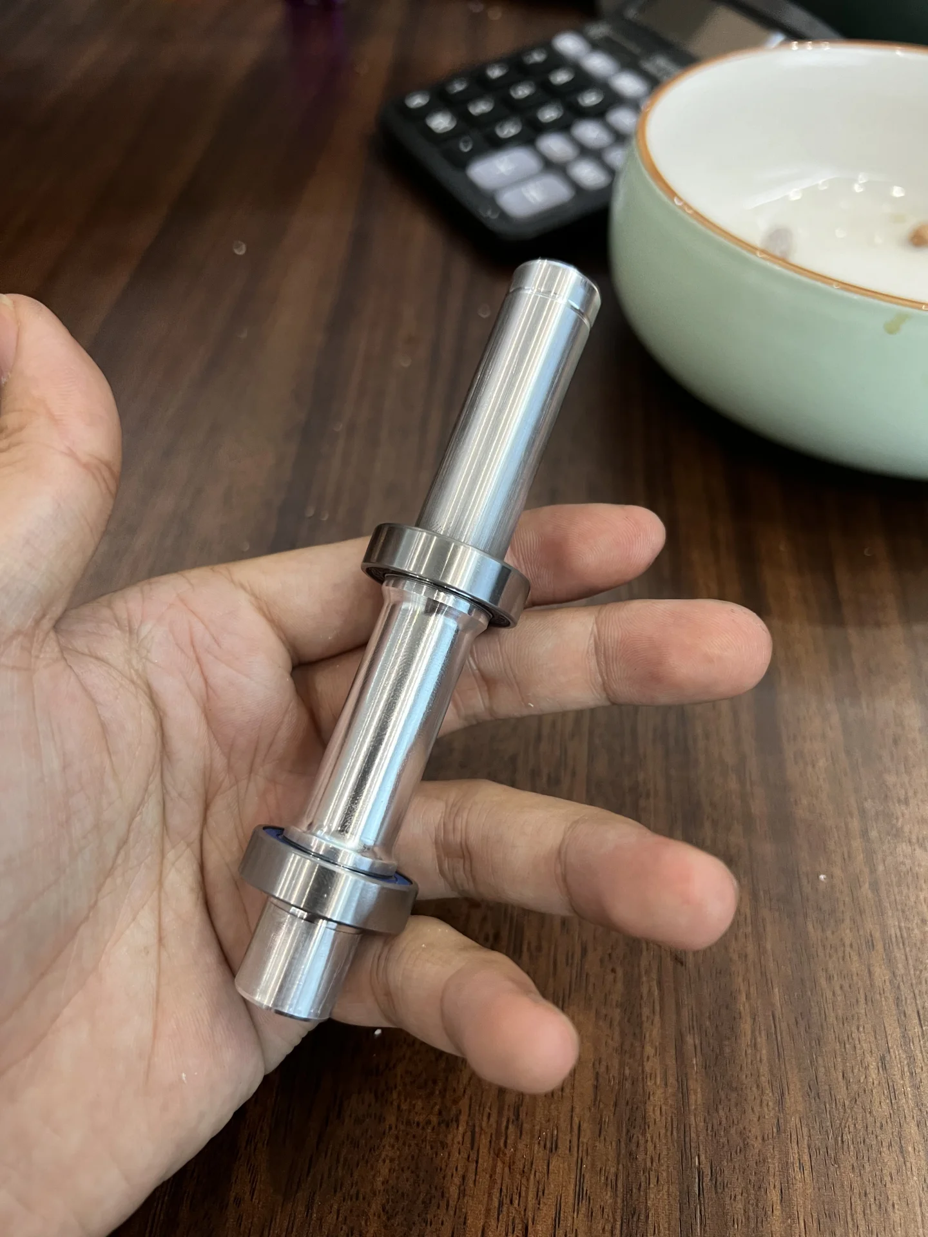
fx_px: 929
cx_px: 464
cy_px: 618
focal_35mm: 26
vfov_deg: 67.3
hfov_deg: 53.1
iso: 200
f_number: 1.5
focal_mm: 5.7
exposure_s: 1/50
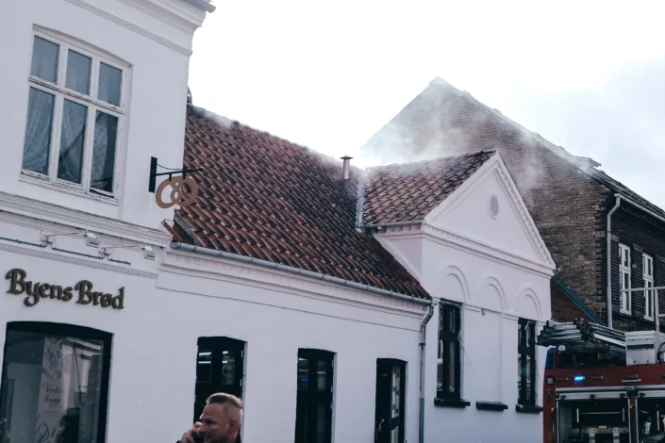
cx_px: 414
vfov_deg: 22.2
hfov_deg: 32.7
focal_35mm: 61
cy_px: 177
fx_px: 1127
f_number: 3.2
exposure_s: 1/1250
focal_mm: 27.7
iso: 200
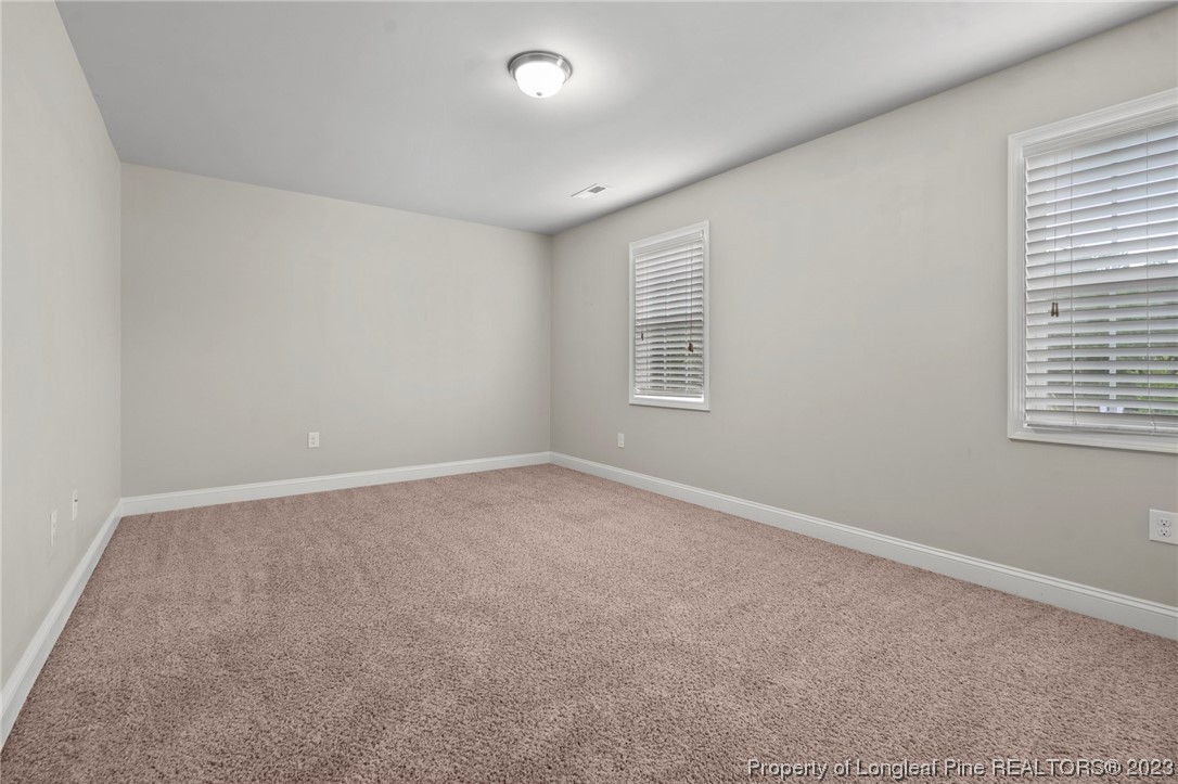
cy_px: 392
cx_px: 589
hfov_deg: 95.0
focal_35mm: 16
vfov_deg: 72.0
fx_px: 540
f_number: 8
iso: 250
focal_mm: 16.5
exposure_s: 2.5
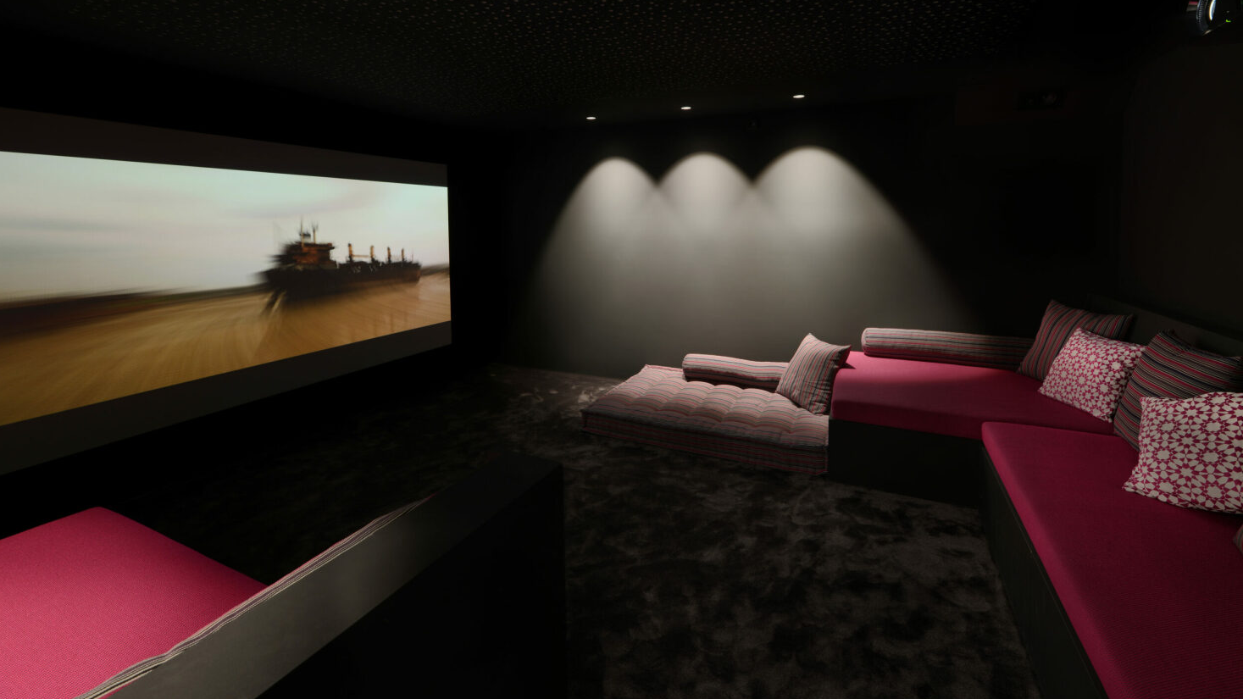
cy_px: 285
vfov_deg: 69.9
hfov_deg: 103.0
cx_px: 624
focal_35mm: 15
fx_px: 494
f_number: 10
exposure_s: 25
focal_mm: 14
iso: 100
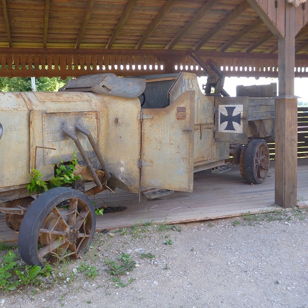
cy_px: 155
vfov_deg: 48.5
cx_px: 125
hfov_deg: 48.2
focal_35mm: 34
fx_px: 342
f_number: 3.3
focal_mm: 4.9
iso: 100
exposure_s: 1/100
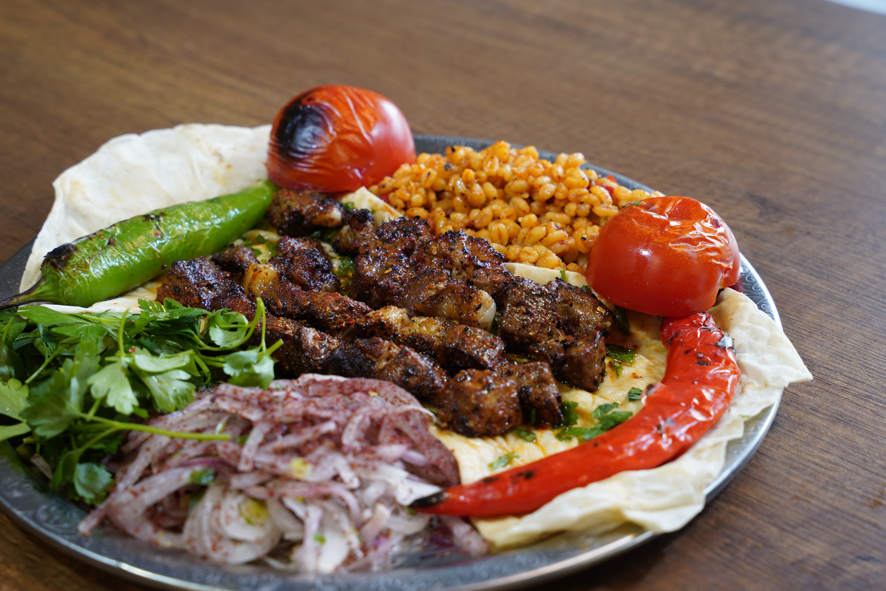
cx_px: 443
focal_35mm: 70
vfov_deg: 19.5
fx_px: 1723
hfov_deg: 28.8
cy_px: 296
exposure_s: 1/60
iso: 400
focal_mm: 70
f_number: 6.3
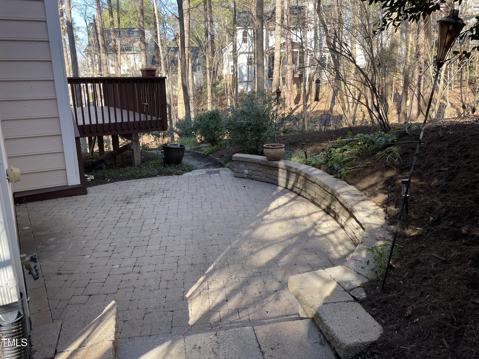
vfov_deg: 53.1
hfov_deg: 67.3
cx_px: 240
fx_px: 360
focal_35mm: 26
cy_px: 180
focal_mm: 4.2
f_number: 1.6
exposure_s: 1/248
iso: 32
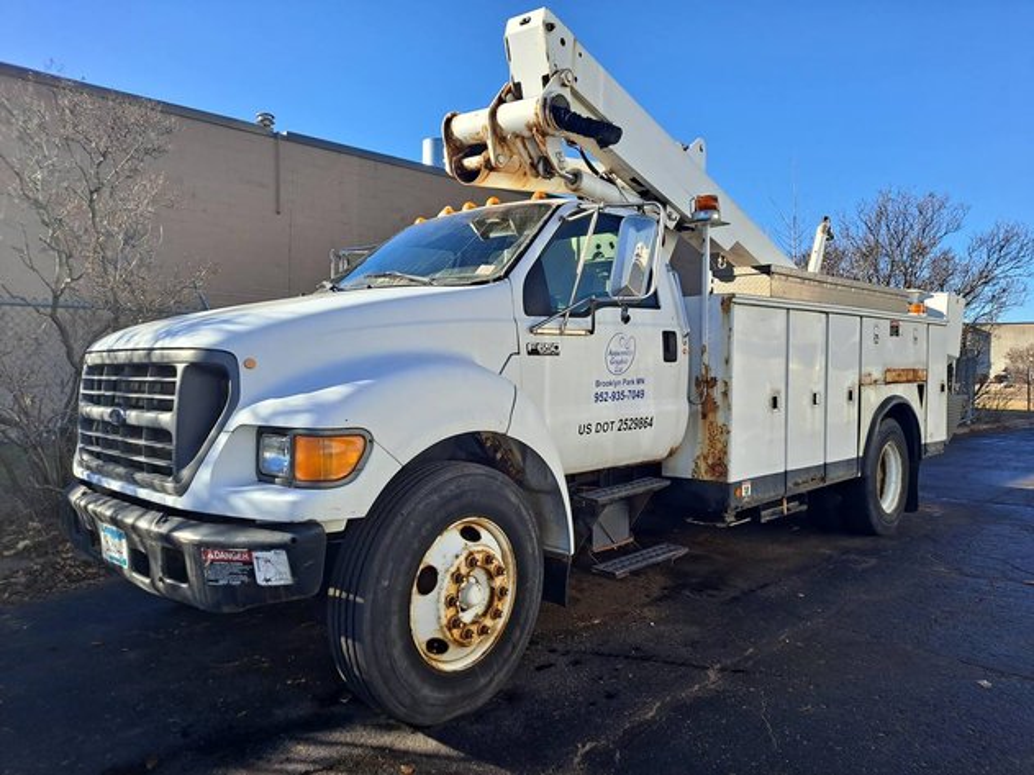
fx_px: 747
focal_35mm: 25
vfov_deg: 54.9
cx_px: 517
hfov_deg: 69.4
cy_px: 388
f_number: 2
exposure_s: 1/560
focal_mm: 4.6
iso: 32
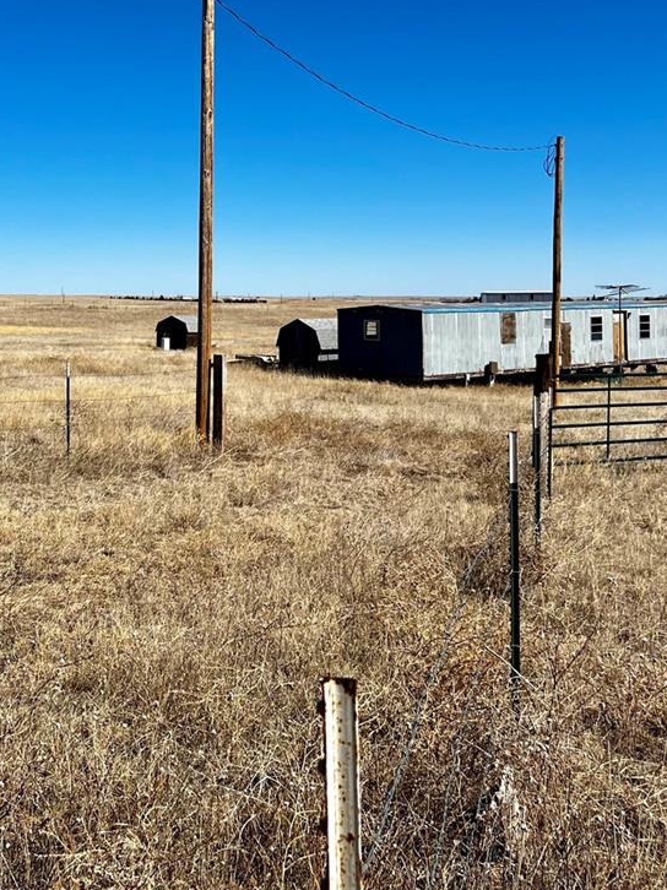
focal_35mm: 43
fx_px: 1105
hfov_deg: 33.2
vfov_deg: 42.9
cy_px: 260
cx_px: 215
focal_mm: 5.7
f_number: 1.5
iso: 50
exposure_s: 1/8000
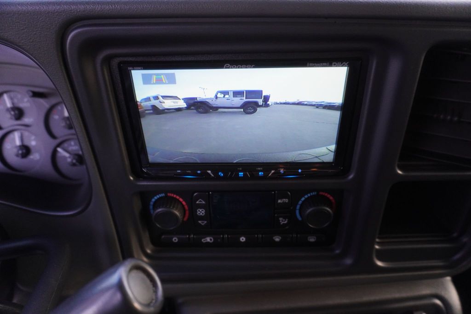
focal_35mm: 24
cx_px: 236
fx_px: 314
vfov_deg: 53.2
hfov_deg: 73.7
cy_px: 157
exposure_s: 1/320
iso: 1250
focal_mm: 16
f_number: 4
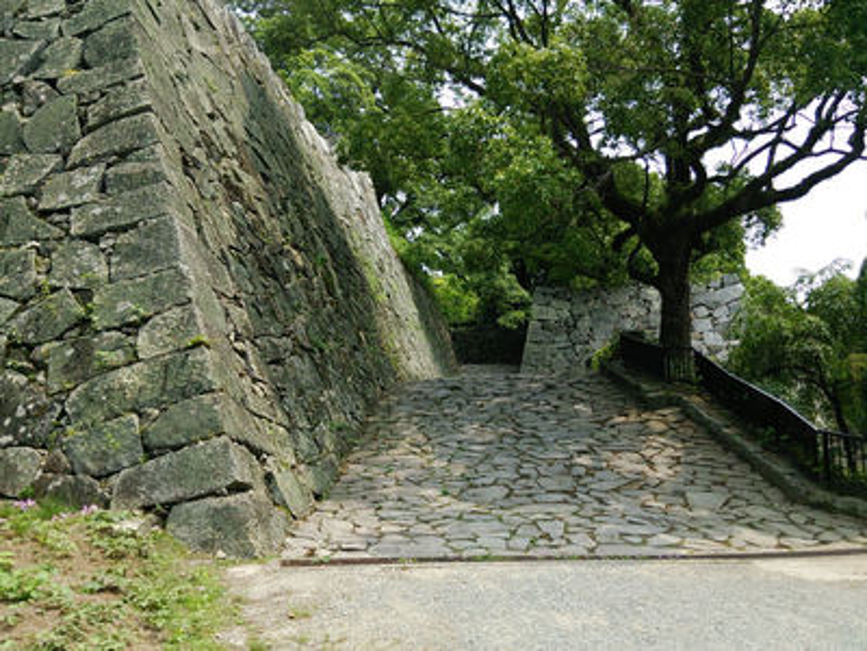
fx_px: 751
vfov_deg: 46.8
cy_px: 326
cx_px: 434
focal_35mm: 30
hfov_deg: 60.0
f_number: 1.94
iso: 40
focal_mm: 4.06
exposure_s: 1/857
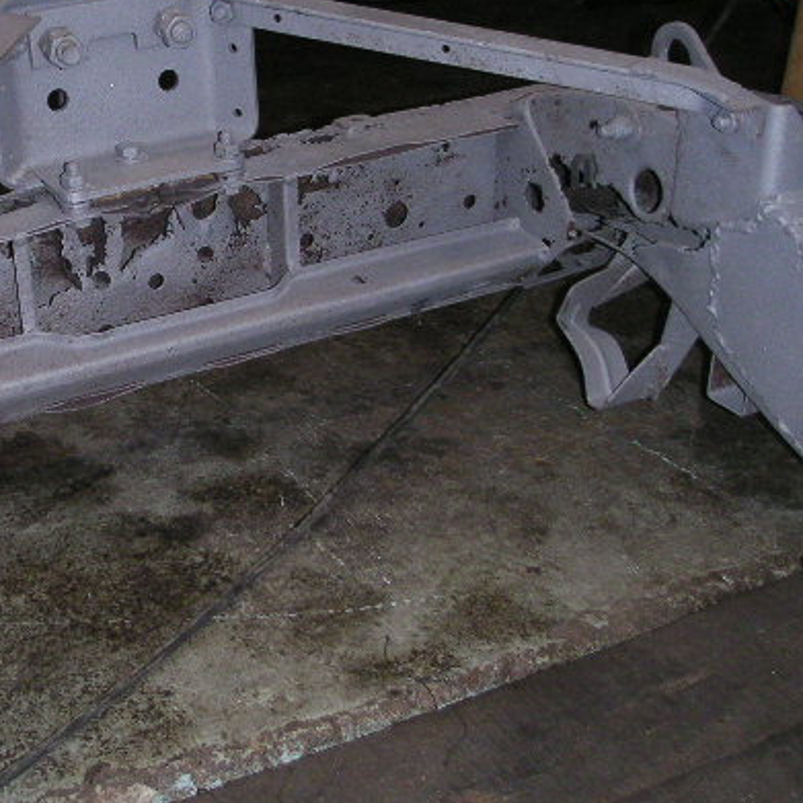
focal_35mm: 55
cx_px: 246
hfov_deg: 30.8
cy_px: 331
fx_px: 1443
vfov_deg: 31.0
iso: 160
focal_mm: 5.9
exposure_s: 1/45
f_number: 2.8
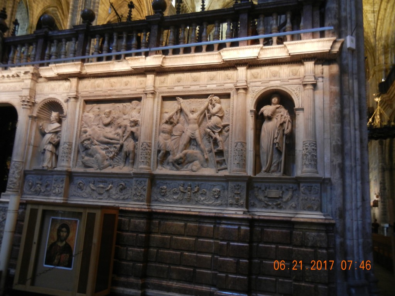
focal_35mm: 30
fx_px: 342
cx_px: 198
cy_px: 148
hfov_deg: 60.0
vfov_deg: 46.8
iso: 400
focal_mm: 5.4
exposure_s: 1/4.4
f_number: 3.5
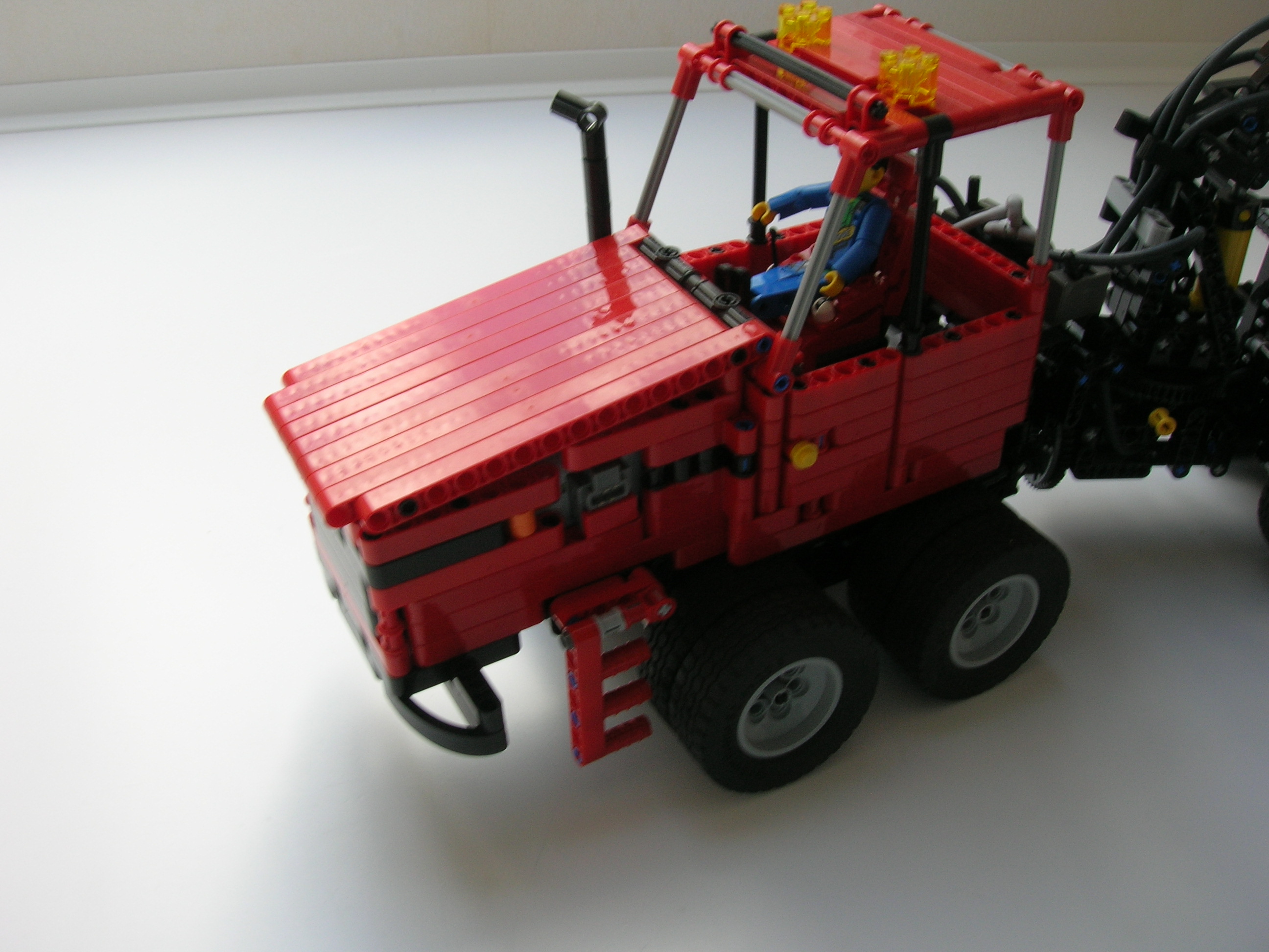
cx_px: 634
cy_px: 476
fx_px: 1246
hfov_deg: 54.0
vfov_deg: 41.8
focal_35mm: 34
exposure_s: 1/26.3
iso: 50
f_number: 4.9
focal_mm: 5.7
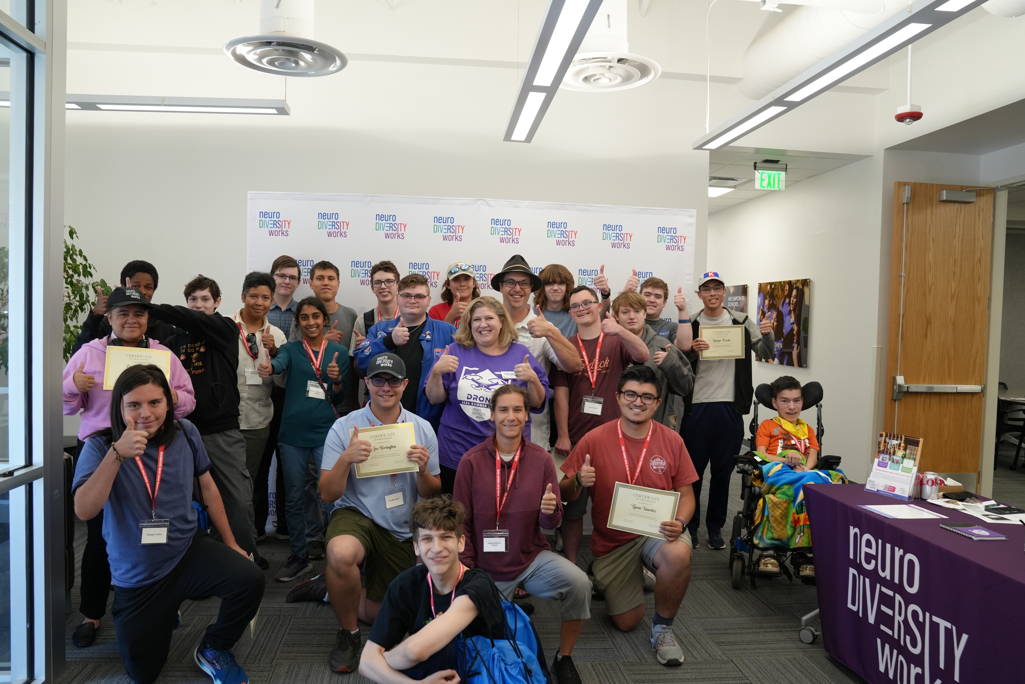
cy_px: 355
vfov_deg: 49.5
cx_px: 493
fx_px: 740
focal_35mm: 26
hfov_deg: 69.4
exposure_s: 1/160
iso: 1250
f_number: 4
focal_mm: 25
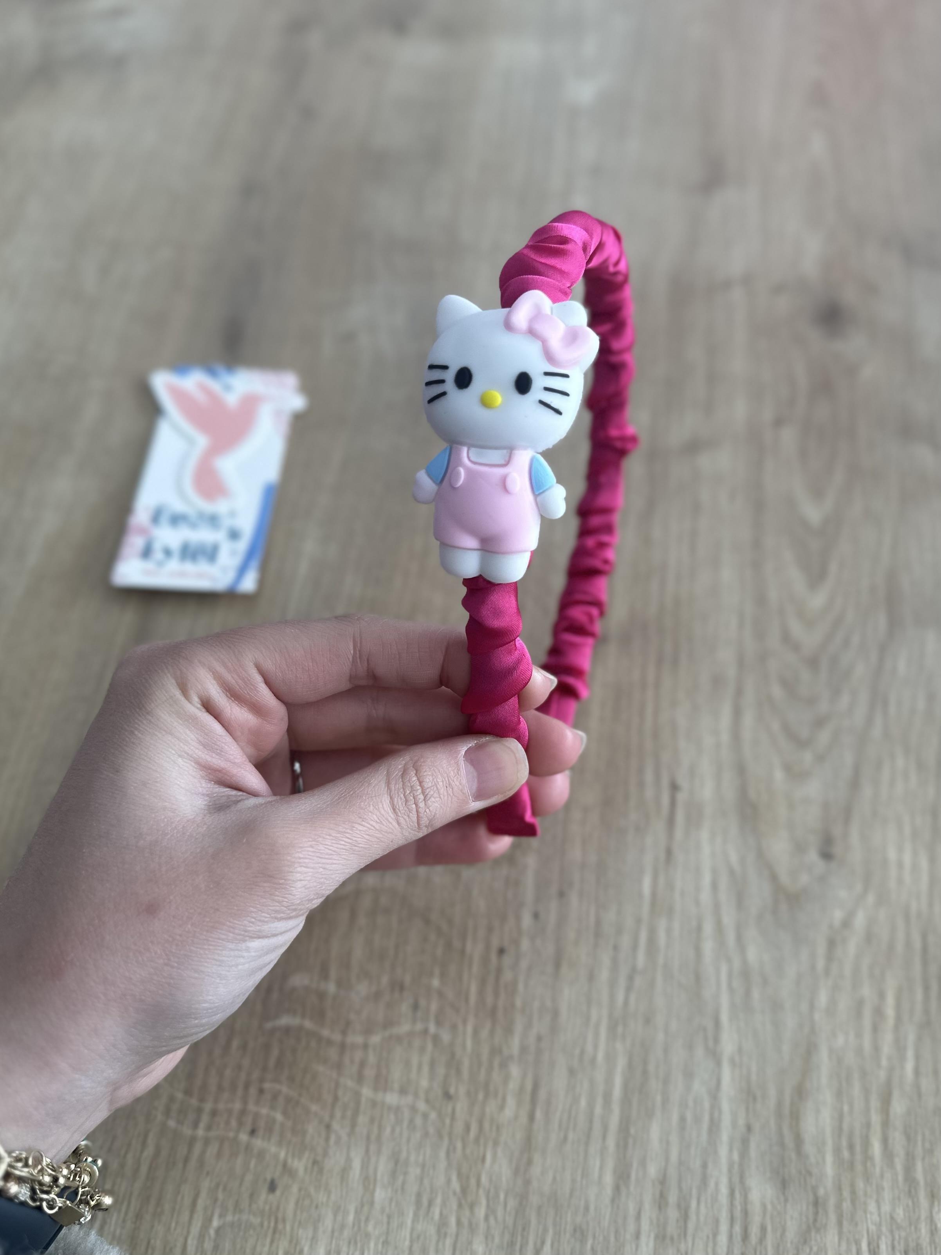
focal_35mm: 24
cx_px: 470
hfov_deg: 56.8
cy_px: 628
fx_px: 870
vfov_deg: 71.6
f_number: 1.78
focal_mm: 6.86
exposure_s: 1/100
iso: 80
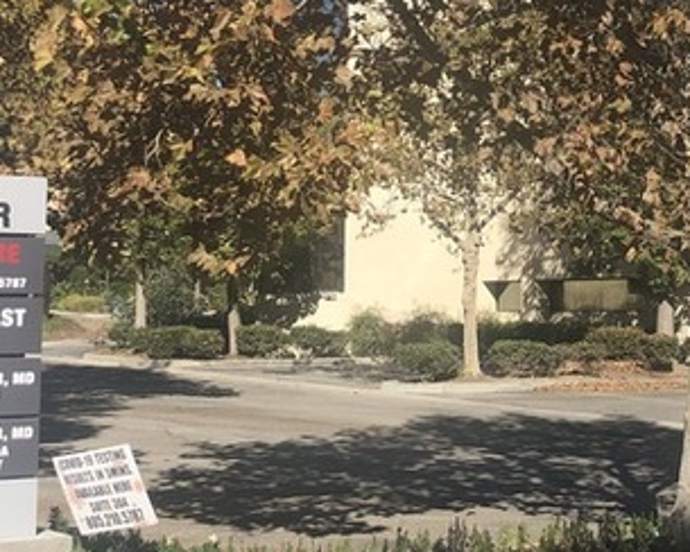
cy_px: 186
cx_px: 640
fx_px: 1756
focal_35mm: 86
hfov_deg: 21.7
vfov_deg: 17.8
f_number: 1.8
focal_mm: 4
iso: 20
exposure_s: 1/2208
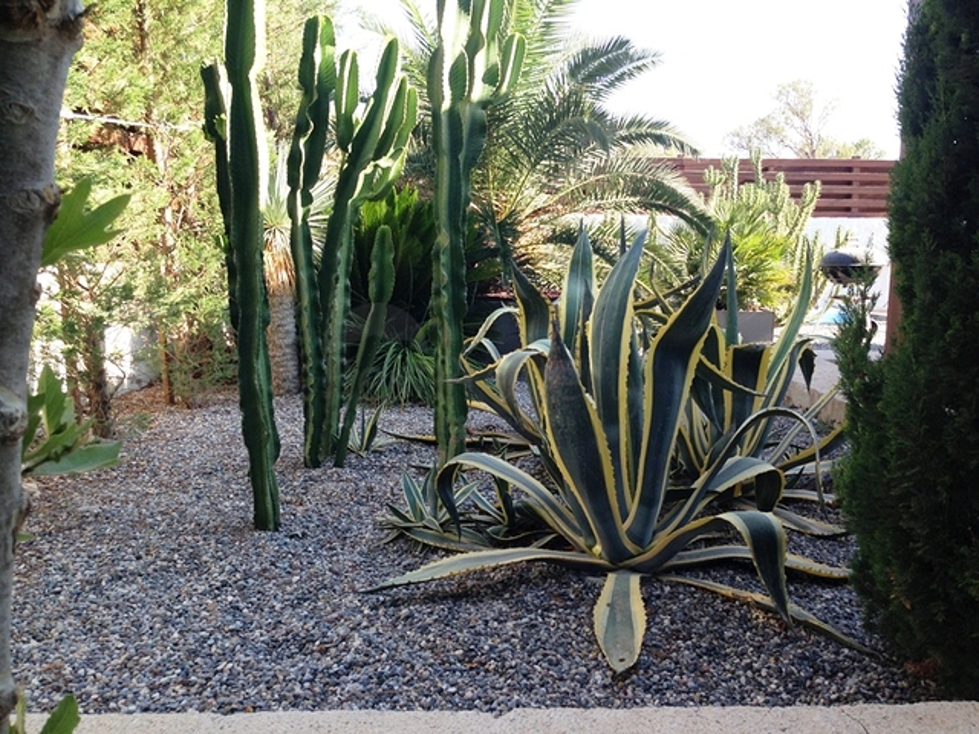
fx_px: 933
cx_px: 490
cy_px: 367
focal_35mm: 33
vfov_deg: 42.9
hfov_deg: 55.4
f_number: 2.4
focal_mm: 4.13
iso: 50
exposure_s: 1/267
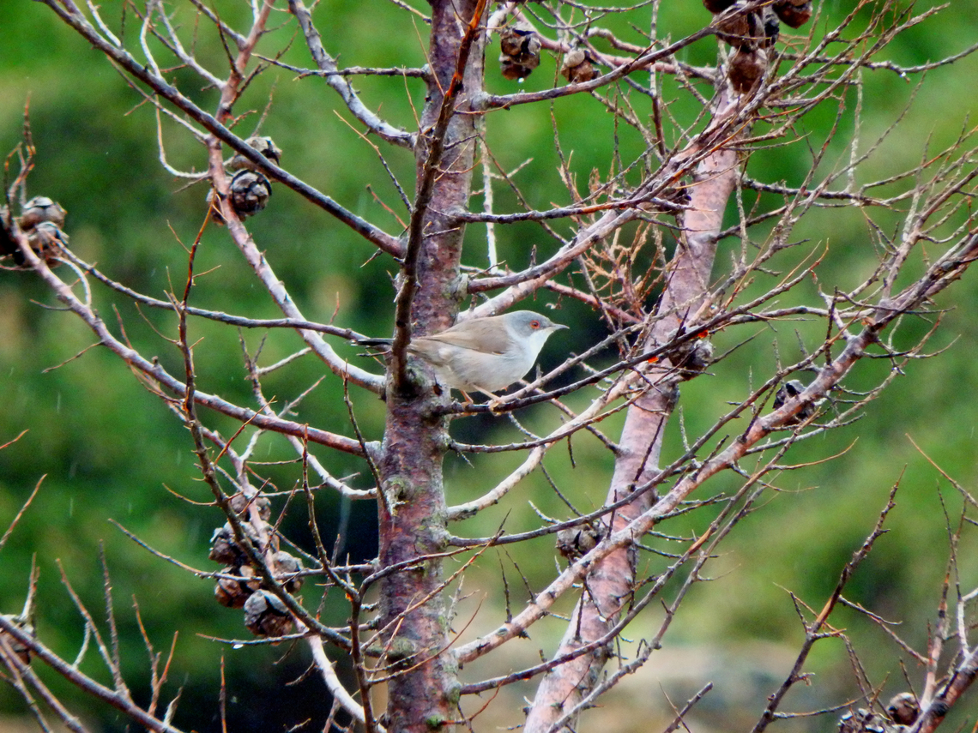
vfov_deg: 1.7
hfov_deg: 2.2
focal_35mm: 896
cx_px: 489
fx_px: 25315
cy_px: 366
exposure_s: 1/250
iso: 800
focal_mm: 160
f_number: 5.7
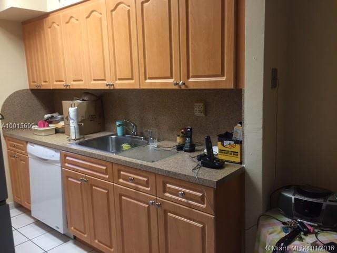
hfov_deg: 61.7
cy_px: 126
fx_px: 282
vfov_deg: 48.2
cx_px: 168
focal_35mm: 29
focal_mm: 4.15
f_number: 2.2
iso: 100
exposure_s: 1/30
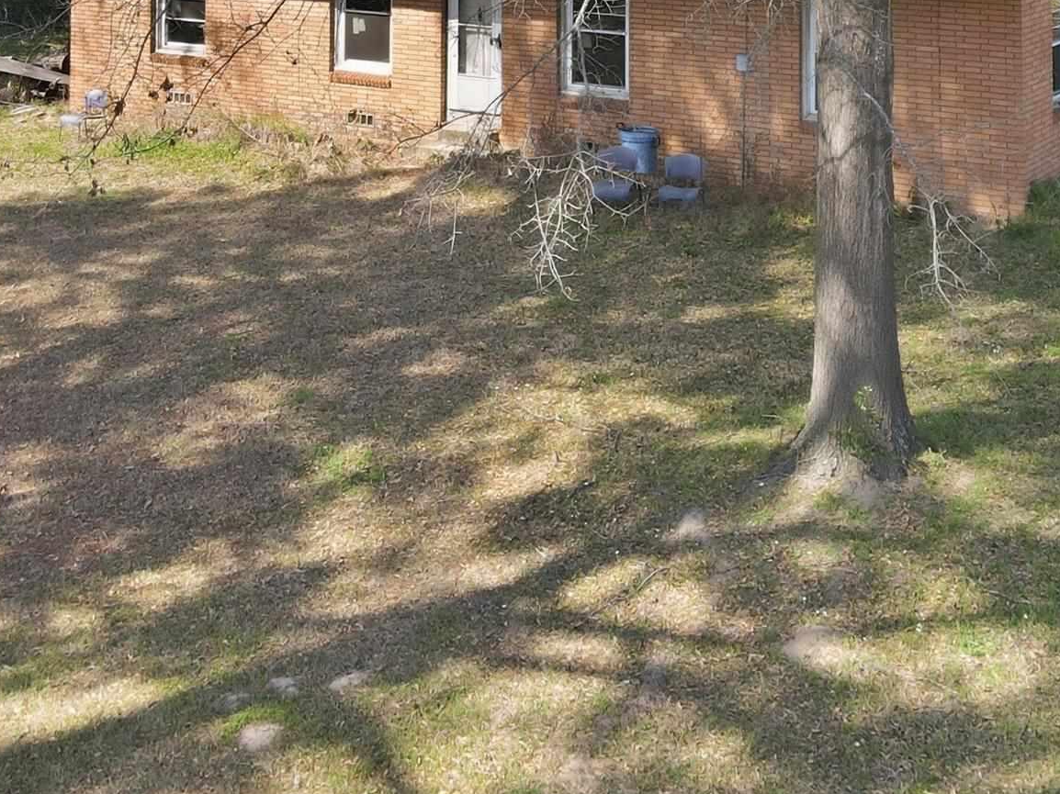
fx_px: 1592
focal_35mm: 52
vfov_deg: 26.9
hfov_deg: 36.4
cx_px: 727
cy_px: 48
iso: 100
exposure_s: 1/240
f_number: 2.8
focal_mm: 4.5
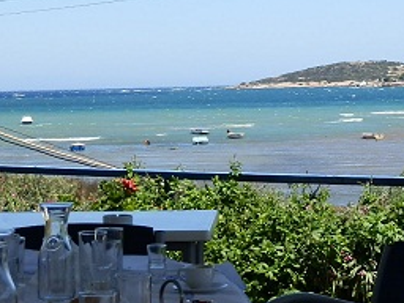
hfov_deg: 14.8
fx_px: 1552
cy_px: 86
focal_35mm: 133
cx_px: 316
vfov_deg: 11.1
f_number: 11.4
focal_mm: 12.25
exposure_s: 1/80
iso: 64
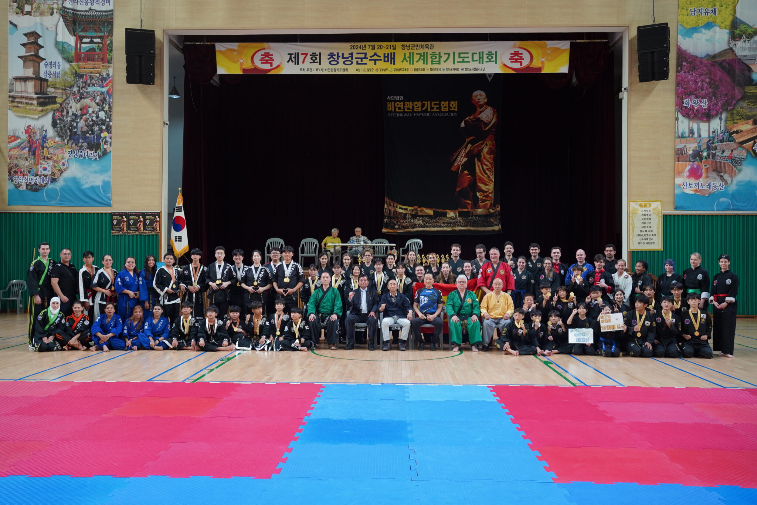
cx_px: 378
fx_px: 736
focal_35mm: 35
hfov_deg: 54.4
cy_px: 252
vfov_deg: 37.8
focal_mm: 35
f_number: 5
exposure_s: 1/200
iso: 1250
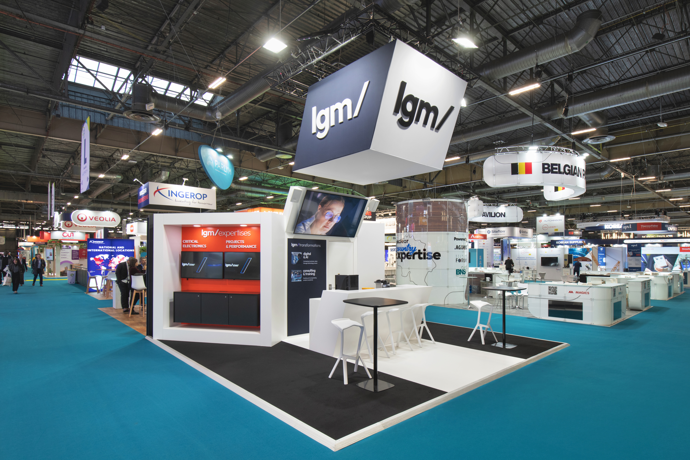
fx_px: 345
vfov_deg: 67.4
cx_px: 345
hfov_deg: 90.0
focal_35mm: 18
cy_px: 230
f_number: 9
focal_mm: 18
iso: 400
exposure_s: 1/20
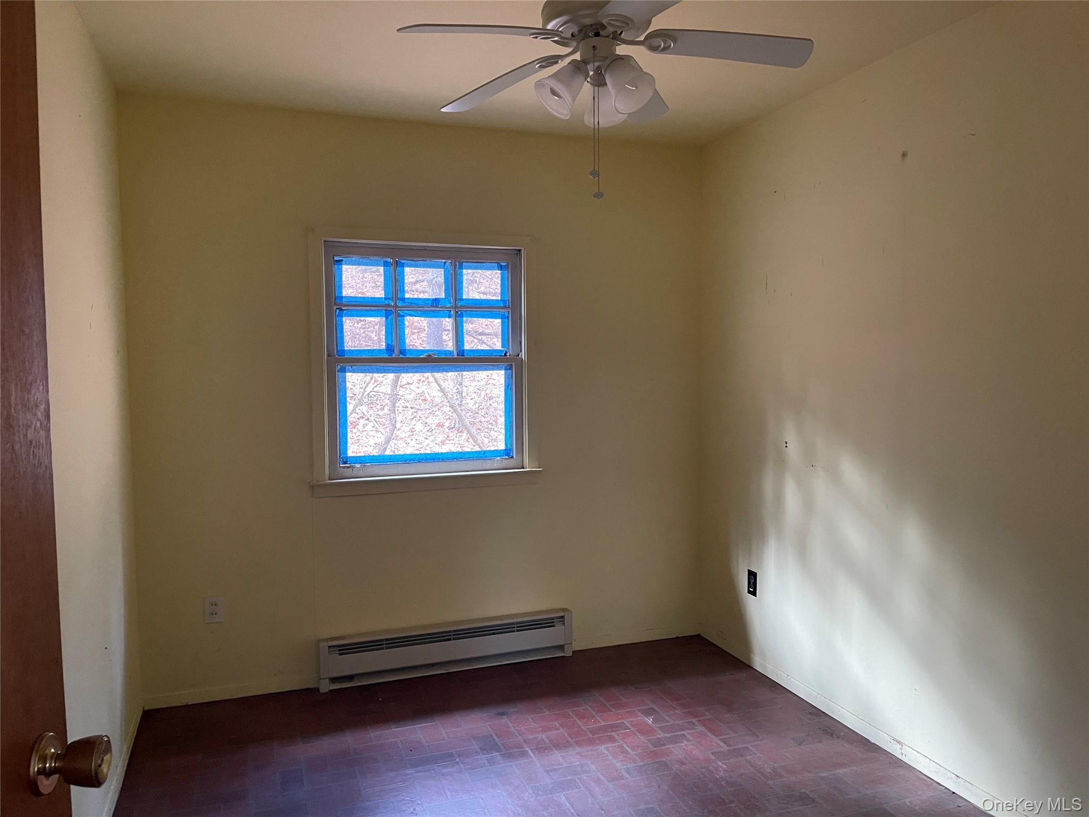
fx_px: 786
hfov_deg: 69.4
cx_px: 544
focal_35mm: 25
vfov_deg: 54.9
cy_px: 408
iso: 500
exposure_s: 1/43
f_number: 1.6
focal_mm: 5.1
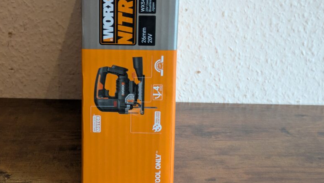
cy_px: 73
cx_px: 135
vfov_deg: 16.5
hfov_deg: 28.9
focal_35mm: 73
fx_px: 627
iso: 269
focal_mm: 5.43
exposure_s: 1/25
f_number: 1.89
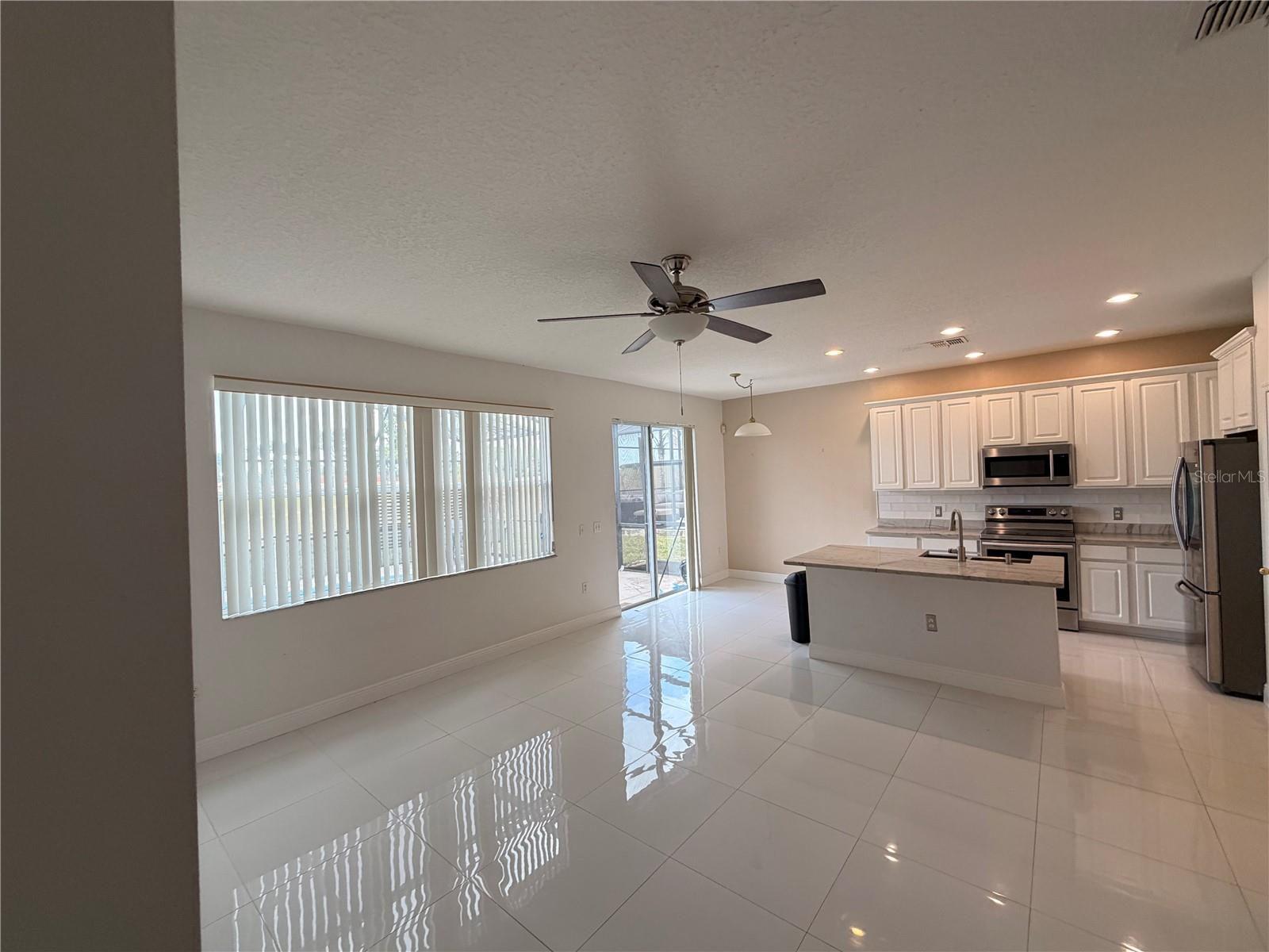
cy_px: 476
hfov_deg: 102.1
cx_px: 634
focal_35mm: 14
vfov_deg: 85.7
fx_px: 513
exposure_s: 1/120
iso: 125
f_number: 2.2
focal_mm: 2.22
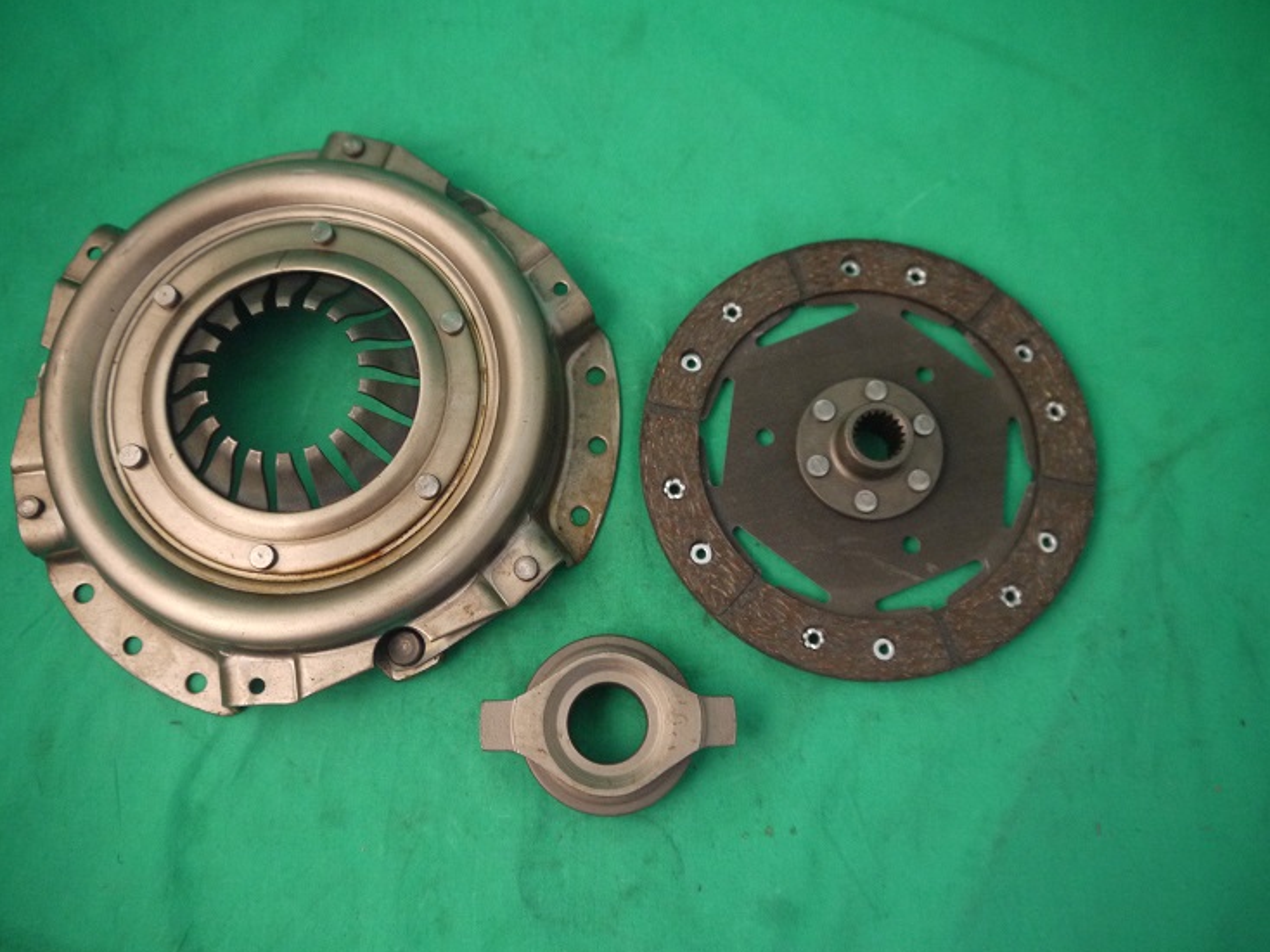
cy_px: 486
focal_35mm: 29
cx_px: 616
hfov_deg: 61.7
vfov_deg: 48.2
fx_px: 1064
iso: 800
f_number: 3.5
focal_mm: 14
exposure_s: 1/125
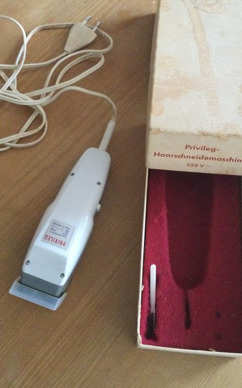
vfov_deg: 49.2
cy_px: 174
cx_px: 124
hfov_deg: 32.0
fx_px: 422
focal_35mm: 40
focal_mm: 3.3
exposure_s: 1/17
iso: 320
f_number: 2.4
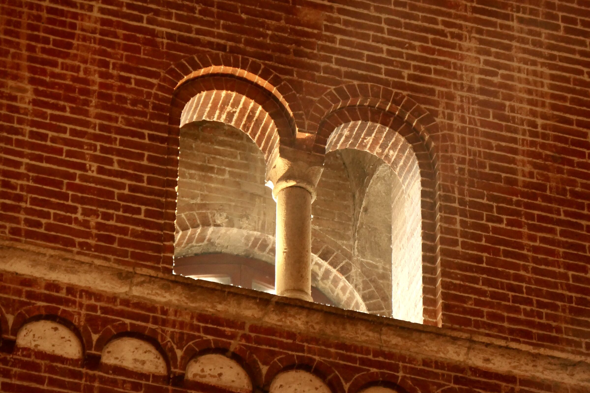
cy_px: 196
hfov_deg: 8.4
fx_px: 3999
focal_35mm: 244
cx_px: 295
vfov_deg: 5.6
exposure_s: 1/40
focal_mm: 89.5
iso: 1600
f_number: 6.3
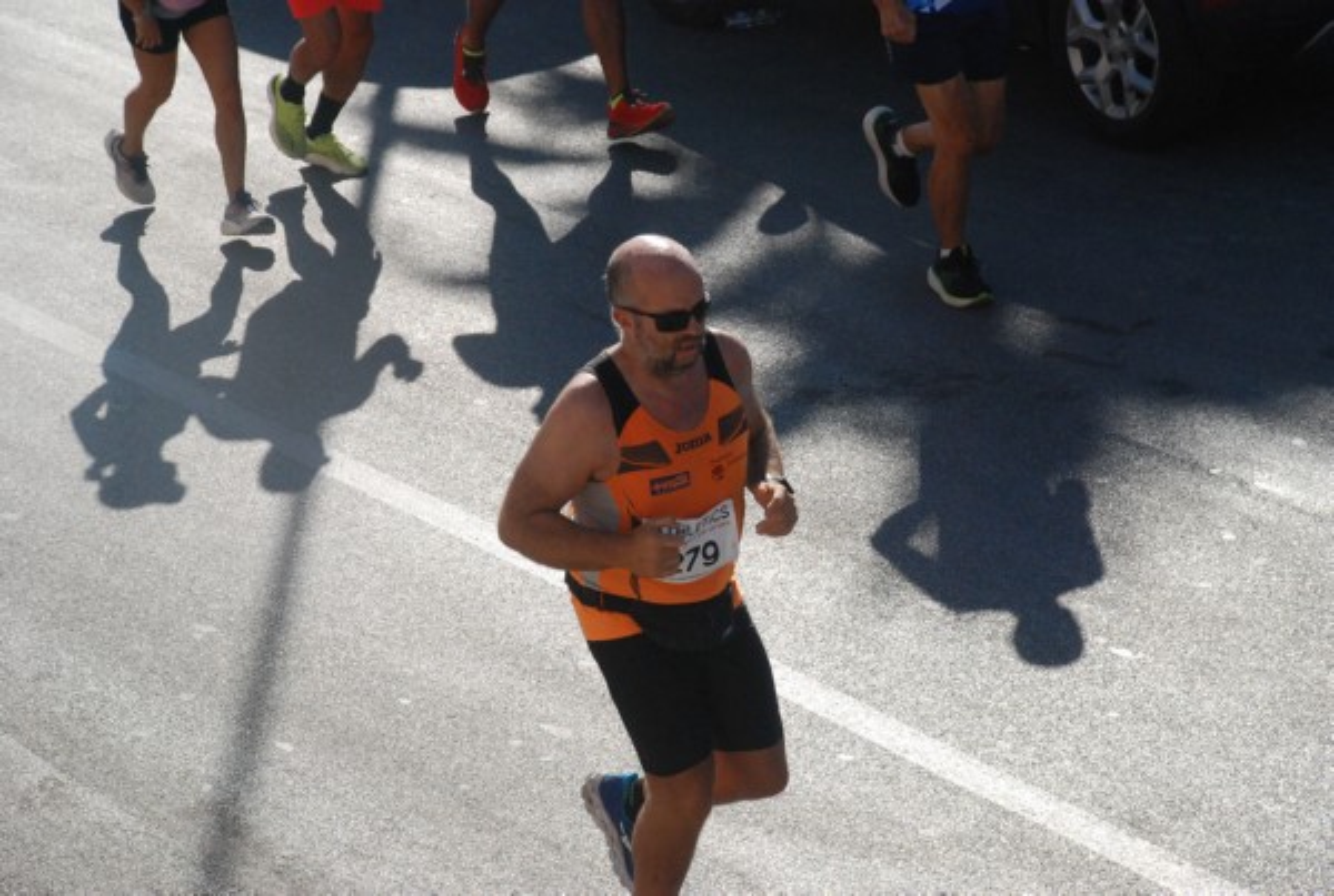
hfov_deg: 16.0
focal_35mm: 128
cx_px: 667
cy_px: 448
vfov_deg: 10.8
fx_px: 4735
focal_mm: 85
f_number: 8
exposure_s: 1/2000
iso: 1000
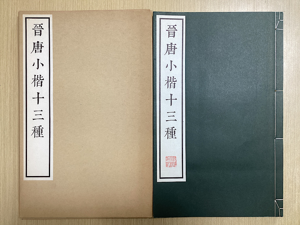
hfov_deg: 58.4
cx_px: 150
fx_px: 269
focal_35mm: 31
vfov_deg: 45.4
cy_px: 112
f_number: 2.4
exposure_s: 1/50
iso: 64
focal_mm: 3.3
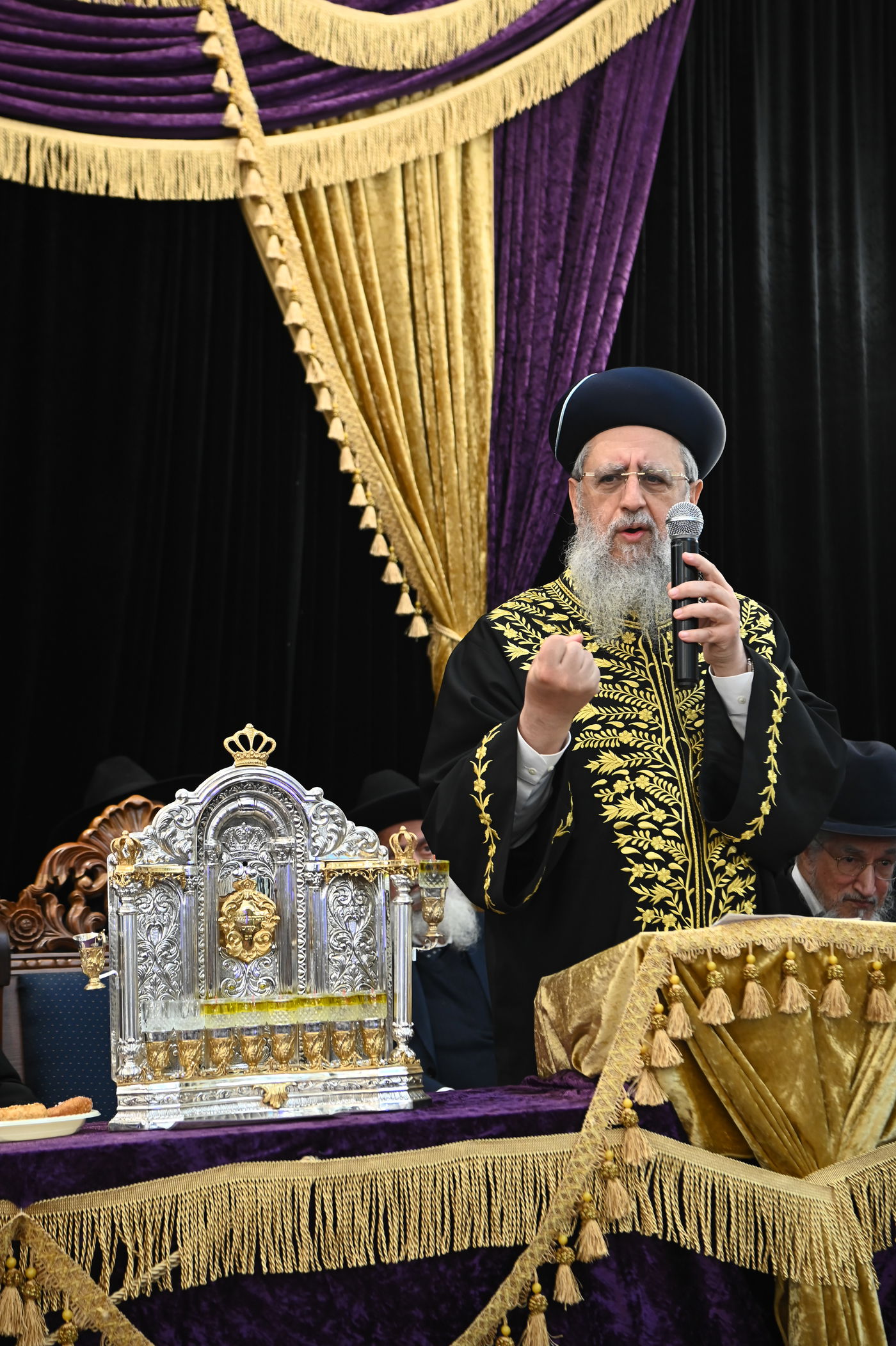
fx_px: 2617
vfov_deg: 28.9
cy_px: 673
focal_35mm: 70
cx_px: 448
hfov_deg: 19.4
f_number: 5
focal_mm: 70
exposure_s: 1/160
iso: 1600
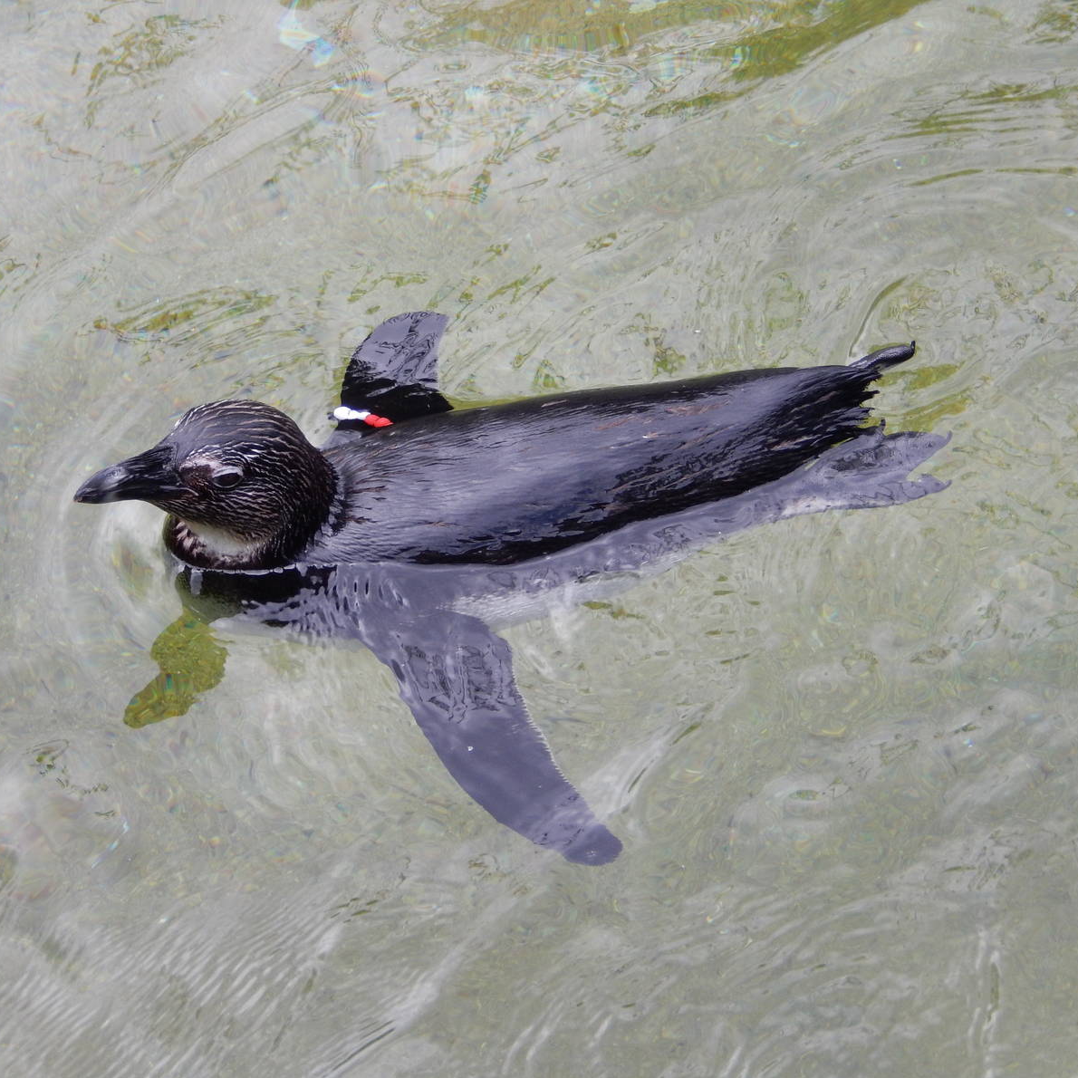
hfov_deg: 12.6
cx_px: 497
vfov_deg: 12.6
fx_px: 4897
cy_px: 536
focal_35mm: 139
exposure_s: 1/250
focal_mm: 21
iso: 200
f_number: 5.5
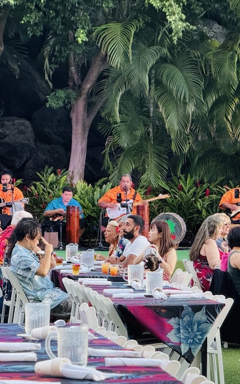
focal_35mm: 200
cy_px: 209
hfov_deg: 6.5
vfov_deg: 10.5
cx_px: 245
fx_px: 2092
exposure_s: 1/99
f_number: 2.8
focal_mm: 15.66
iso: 320
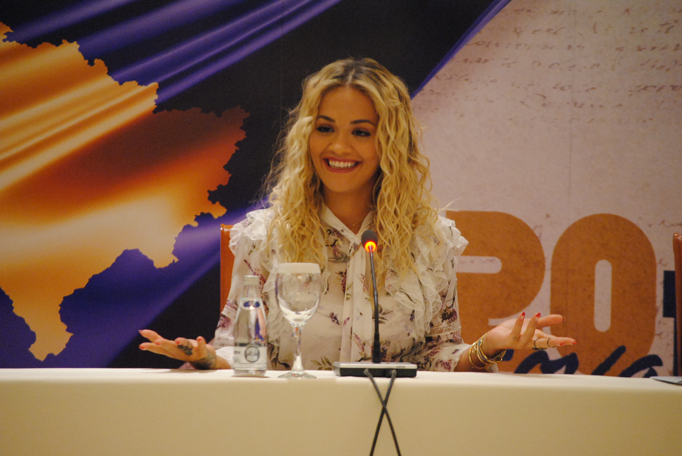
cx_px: 341
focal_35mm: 202
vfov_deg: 6.8
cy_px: 228
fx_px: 3841
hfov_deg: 10.1
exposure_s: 1/20
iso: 1600
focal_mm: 135
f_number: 5
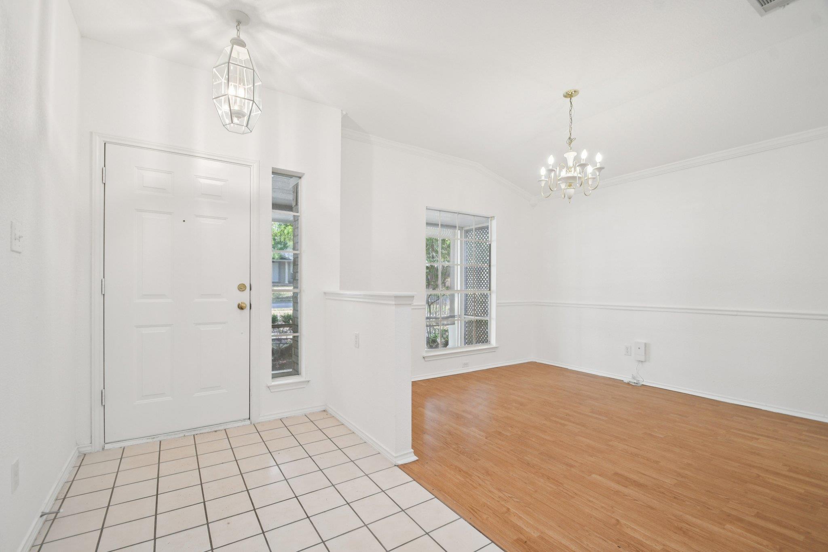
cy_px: 276
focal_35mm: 15
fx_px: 345
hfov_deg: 100.4
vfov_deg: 77.3
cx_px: 414
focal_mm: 10
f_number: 8
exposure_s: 1/5
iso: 400
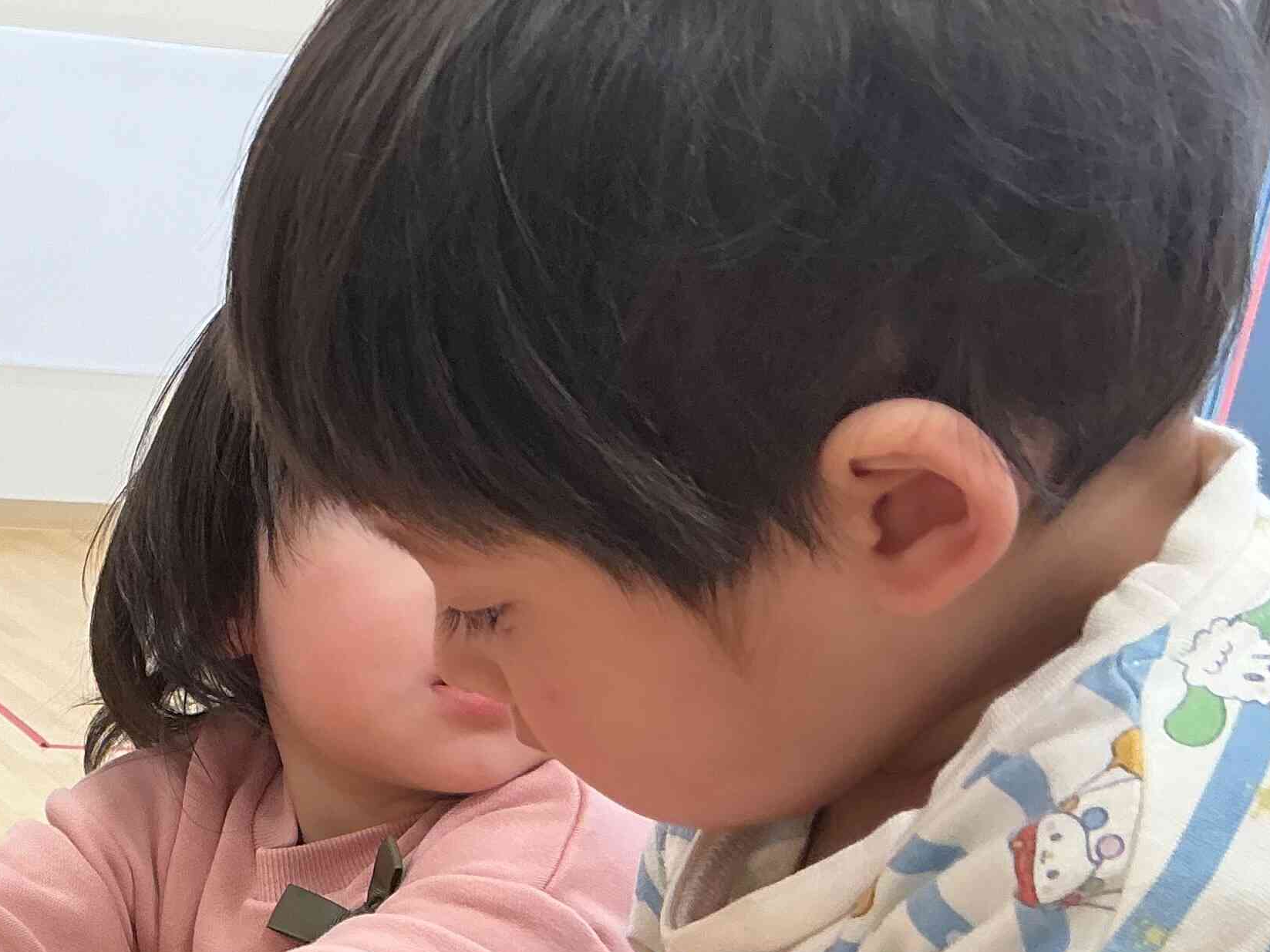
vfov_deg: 19.9
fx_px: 2605
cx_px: -255
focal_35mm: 71
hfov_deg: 24.8
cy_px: 1005
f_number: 1.8
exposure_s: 1/50
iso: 32
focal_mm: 3
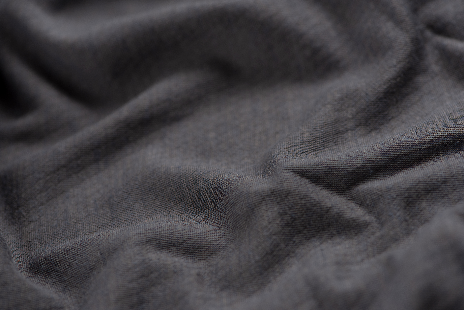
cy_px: 155
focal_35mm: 105
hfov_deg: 19.4
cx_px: 232
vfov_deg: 13.1
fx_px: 1354
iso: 100
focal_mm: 105
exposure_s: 1/160
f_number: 9
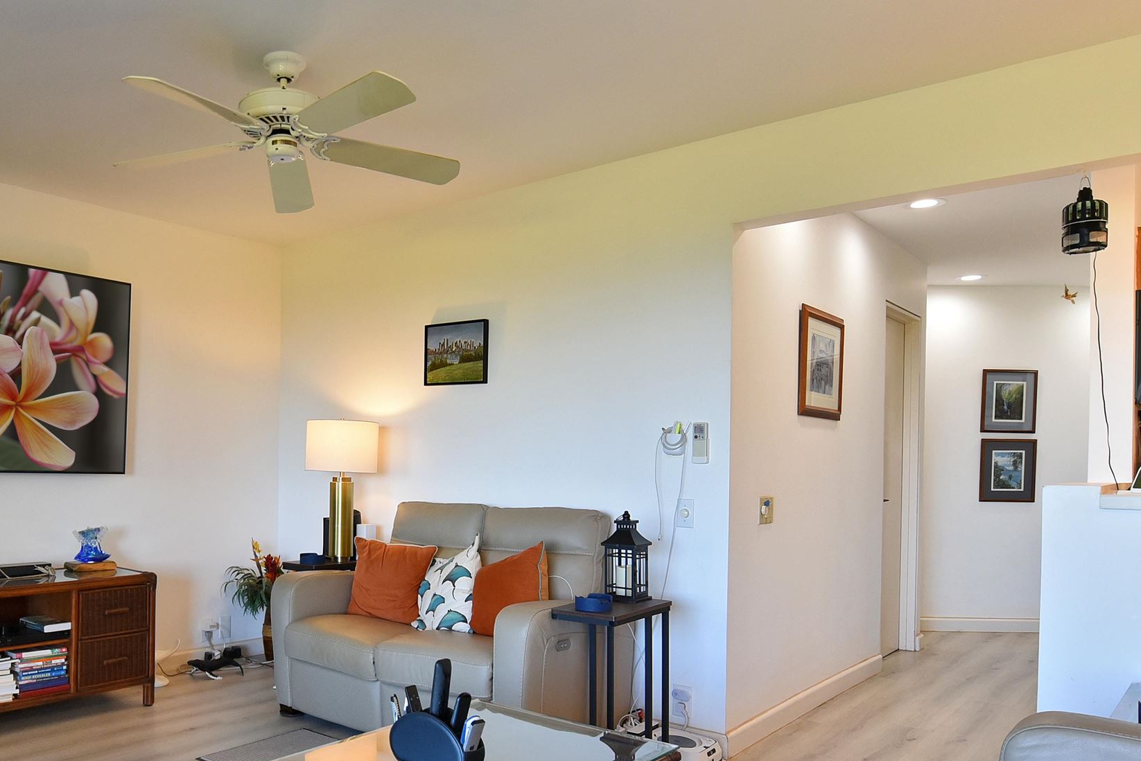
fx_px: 888
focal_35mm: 28
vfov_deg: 46.0
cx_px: 345
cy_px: 478
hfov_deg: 63.1
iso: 800
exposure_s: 1/100
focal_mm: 15
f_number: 5
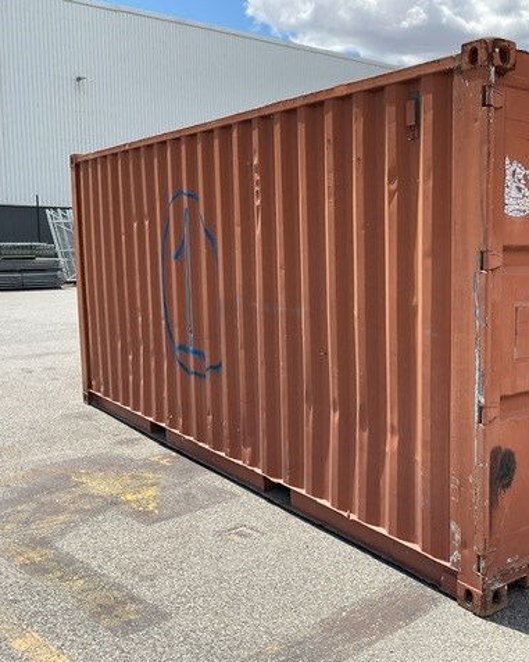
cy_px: 332
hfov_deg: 37.4
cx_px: 440
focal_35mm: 38
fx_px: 744
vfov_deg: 48.0
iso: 16
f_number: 1.8
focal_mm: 3
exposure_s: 1/869
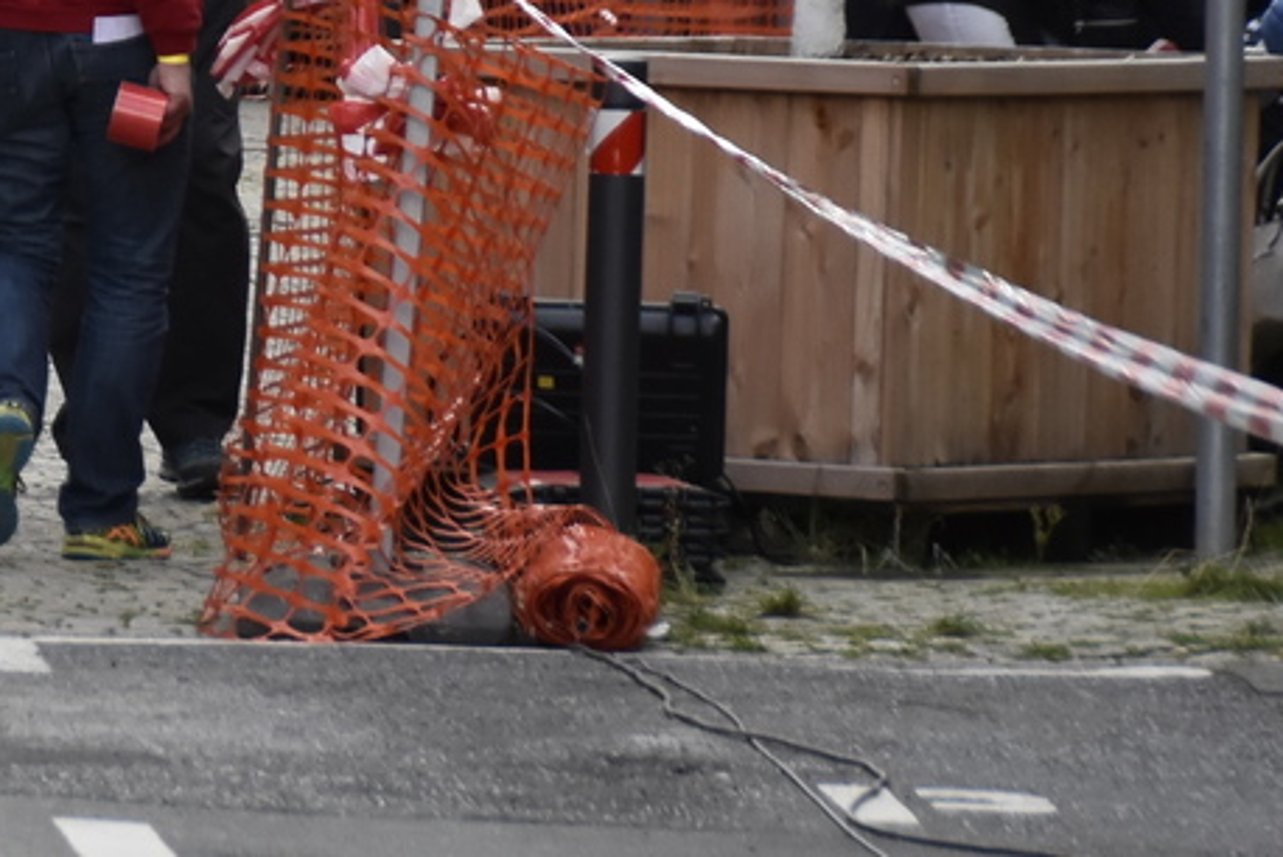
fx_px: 18173
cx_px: -515
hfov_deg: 4.0
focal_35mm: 510
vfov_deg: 2.7
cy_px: 270
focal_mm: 105
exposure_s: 1/500
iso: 800
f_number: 5.6
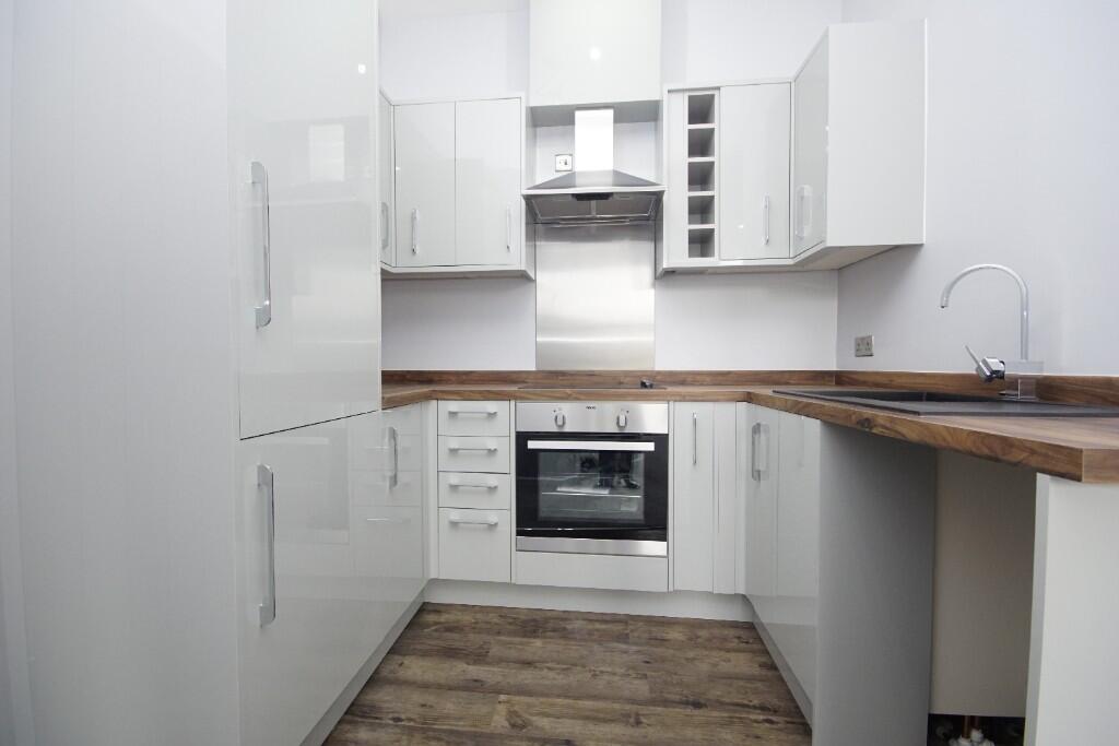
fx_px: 466
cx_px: 560
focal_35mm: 15
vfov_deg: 77.3
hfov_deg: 100.4
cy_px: 373
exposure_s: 1/30
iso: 800
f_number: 9
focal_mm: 10
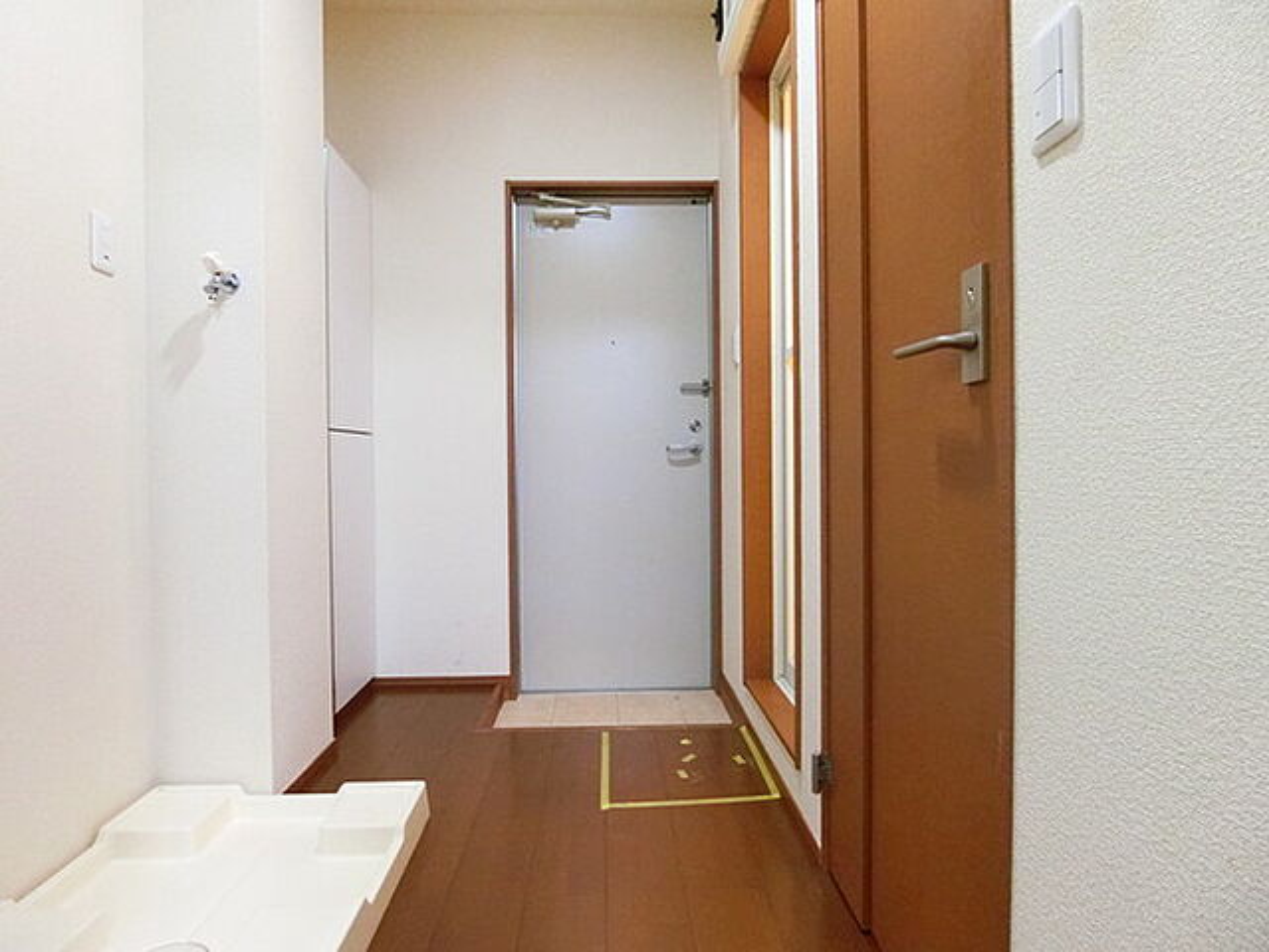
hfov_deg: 84.7
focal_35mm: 19
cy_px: 476
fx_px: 697
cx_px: 634
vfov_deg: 68.7
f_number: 2.7
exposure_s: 1/60
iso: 1600
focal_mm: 4.06
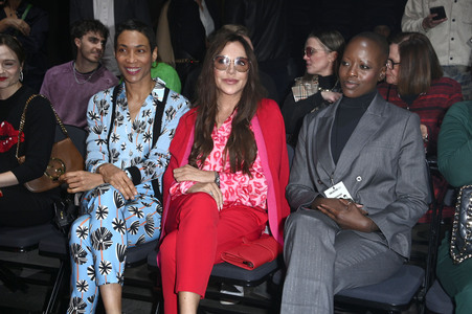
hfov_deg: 39.6
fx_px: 655
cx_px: 236
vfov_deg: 27.0
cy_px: 157
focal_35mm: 50
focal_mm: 50
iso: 1250
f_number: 5.6
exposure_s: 1/80
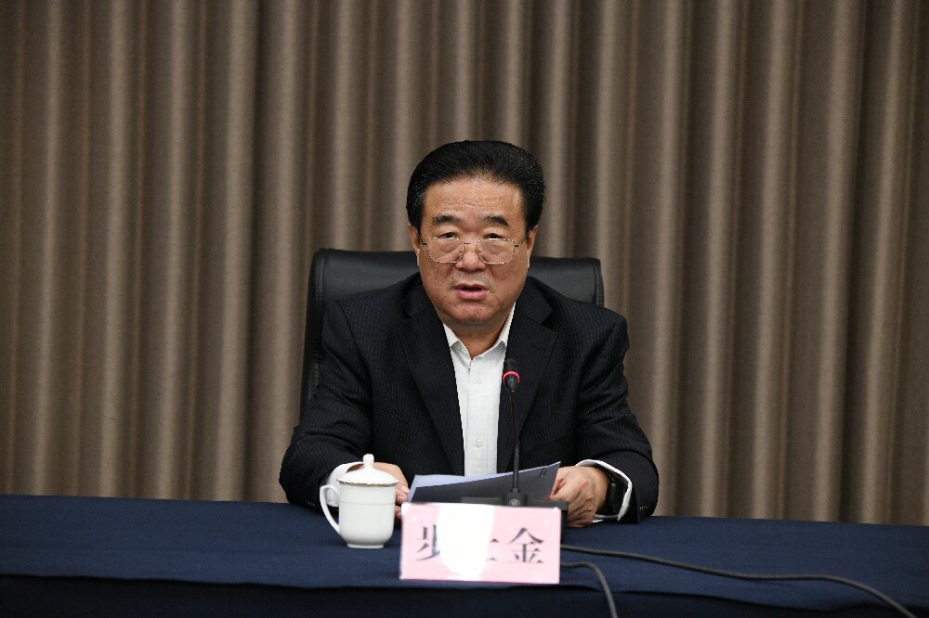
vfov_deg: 8.3
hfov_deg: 12.5
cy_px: 309
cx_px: 464
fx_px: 4256
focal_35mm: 165
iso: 2000
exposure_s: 1/100
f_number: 5
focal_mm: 165
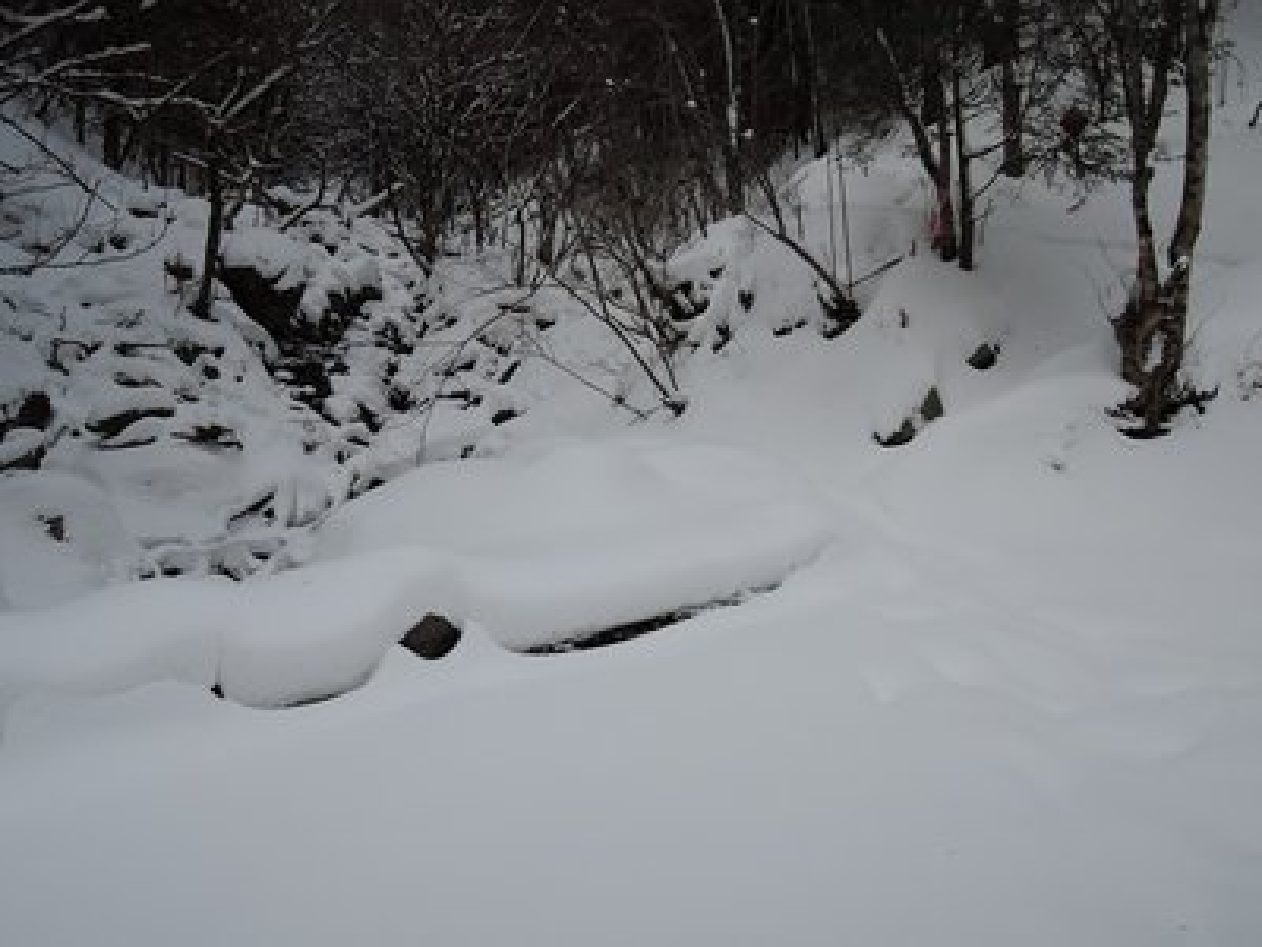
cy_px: 474
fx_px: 875
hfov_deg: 71.6
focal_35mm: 24
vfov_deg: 56.8
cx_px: 631
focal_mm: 5.1
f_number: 5
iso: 400
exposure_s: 1/1000
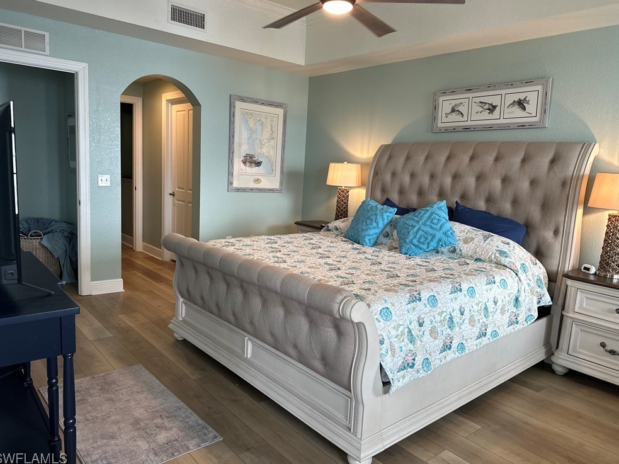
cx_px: 313
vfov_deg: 54.9
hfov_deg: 69.4
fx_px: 447
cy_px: 231
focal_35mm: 25
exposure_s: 1/120
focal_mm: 6.86
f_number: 1.78
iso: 160
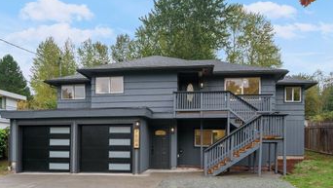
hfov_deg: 71.8
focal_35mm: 26
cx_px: 171
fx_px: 230
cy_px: 117
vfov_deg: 44.1
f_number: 8
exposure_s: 1/30
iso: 320
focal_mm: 17
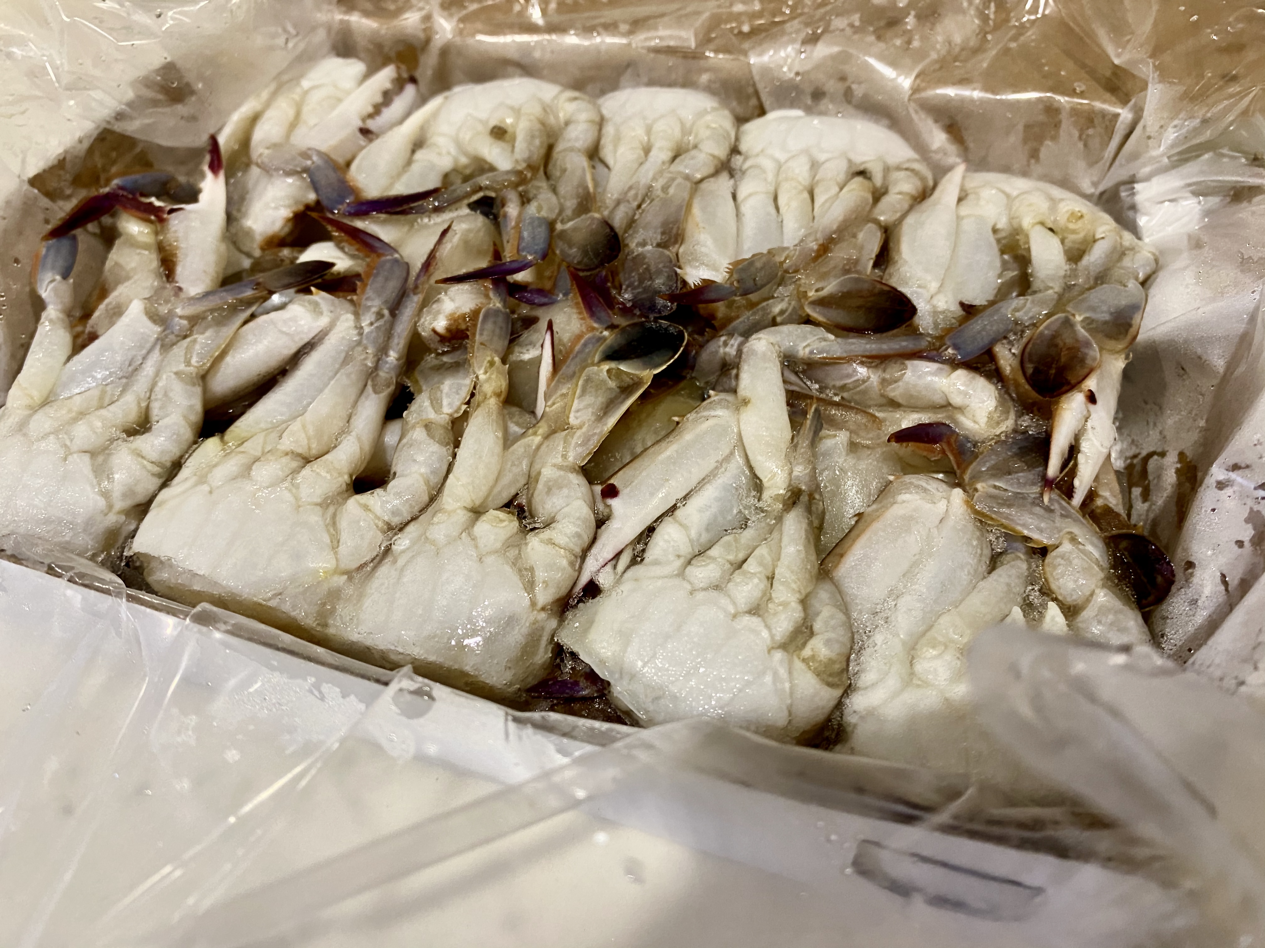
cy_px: 474
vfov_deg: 53.1
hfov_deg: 67.3
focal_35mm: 26
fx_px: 950
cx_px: 632
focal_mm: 4.25
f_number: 1.8
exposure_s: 1/50
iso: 250
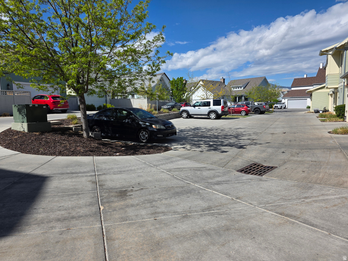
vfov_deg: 58.9
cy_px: 130
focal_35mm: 23
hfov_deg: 73.9
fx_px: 231
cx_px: 174
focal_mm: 6.3
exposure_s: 1/7944
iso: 80
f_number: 1.7
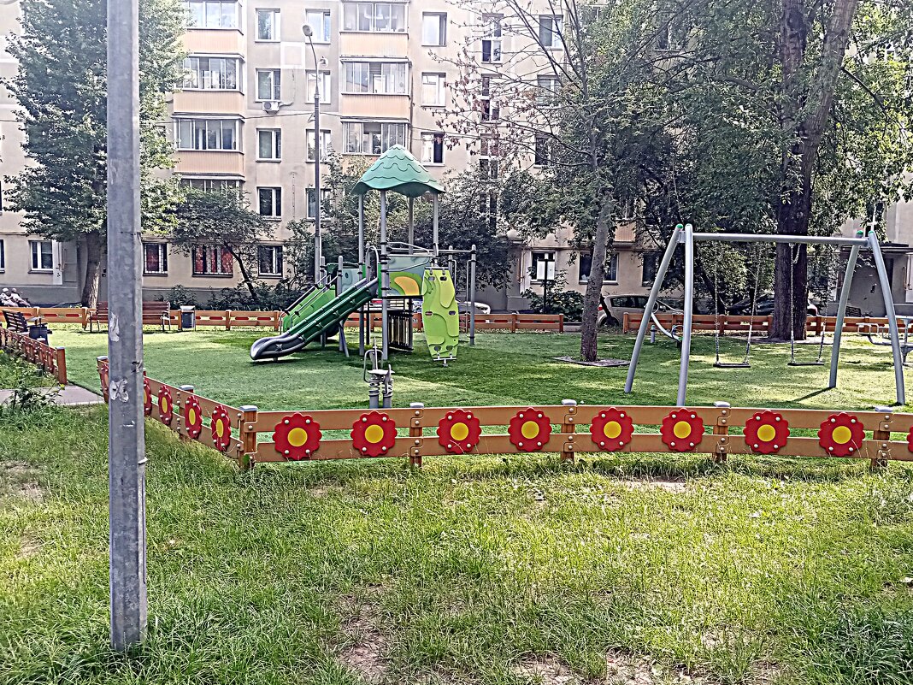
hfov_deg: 67.3
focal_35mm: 26
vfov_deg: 53.1
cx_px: 456
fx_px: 686
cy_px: 342
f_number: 1.8
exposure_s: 1/245
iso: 103
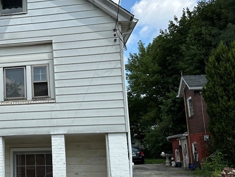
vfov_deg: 31.5
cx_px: 25
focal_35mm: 46
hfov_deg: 38.5
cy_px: 101
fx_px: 312
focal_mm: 6.86
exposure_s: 1/5263
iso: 80
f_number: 1.78
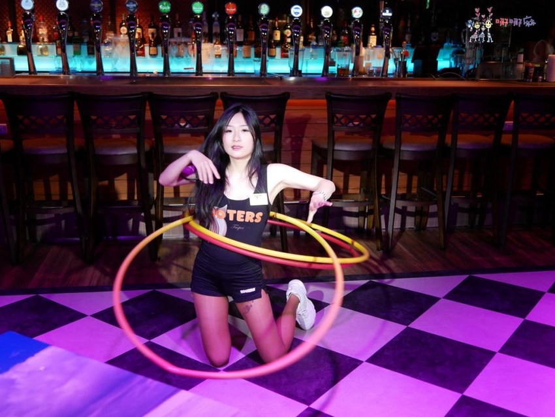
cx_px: 278
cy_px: 208
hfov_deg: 49.0
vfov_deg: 37.7
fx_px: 609
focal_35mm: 38
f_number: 3.8
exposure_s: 1/250
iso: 1600
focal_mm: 19
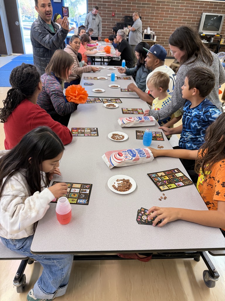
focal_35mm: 24
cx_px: 112
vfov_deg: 71.6
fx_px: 208
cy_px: 150
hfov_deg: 56.8
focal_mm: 6.76
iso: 160
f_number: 1.78
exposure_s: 1/60
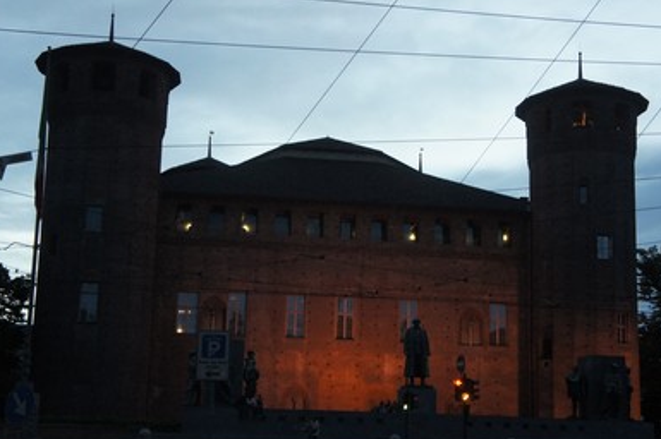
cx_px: 349
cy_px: 257
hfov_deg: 35.9
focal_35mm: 56
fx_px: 1020
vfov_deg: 24.3
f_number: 4.5
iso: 1600
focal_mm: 31
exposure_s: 1/80
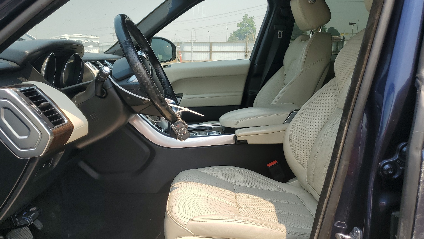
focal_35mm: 30
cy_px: 113
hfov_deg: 64.3
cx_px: 200
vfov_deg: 38.9
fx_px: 337
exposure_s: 1/2000
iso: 50
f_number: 1.5
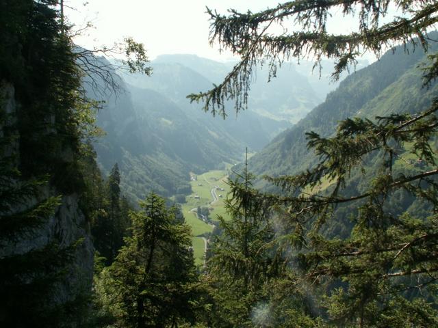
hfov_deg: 52.6
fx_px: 443
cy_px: 164
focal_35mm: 35
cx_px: 219
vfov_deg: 40.7
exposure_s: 1/100
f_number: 8
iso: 50
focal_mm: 5.86
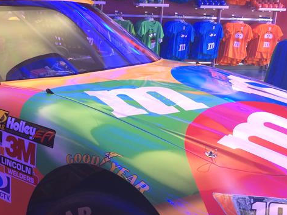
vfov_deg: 27.5
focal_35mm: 53
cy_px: 116
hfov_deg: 35.5
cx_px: 79
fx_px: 439
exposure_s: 1/30
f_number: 2.2
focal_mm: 4.15
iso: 50
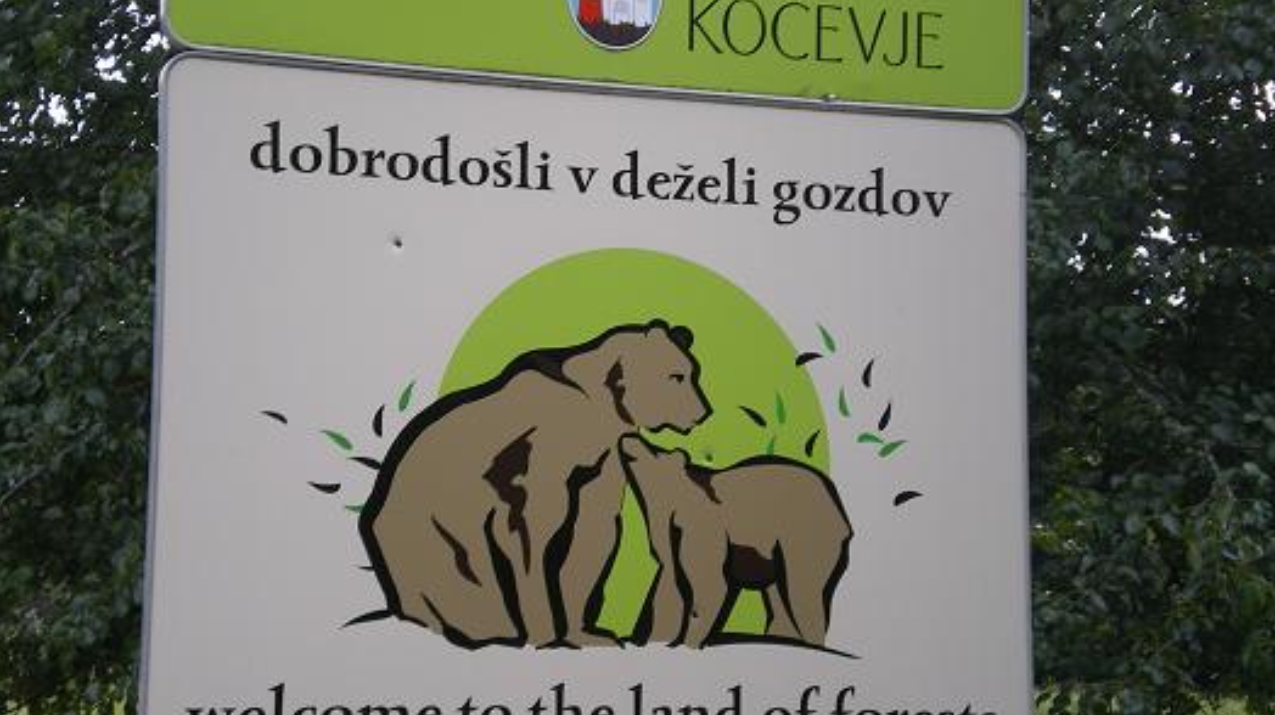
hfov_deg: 23.9
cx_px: 638
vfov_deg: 13.6
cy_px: 340
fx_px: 3007
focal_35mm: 89
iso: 64
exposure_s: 1/125
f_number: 4.9
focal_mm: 13.3
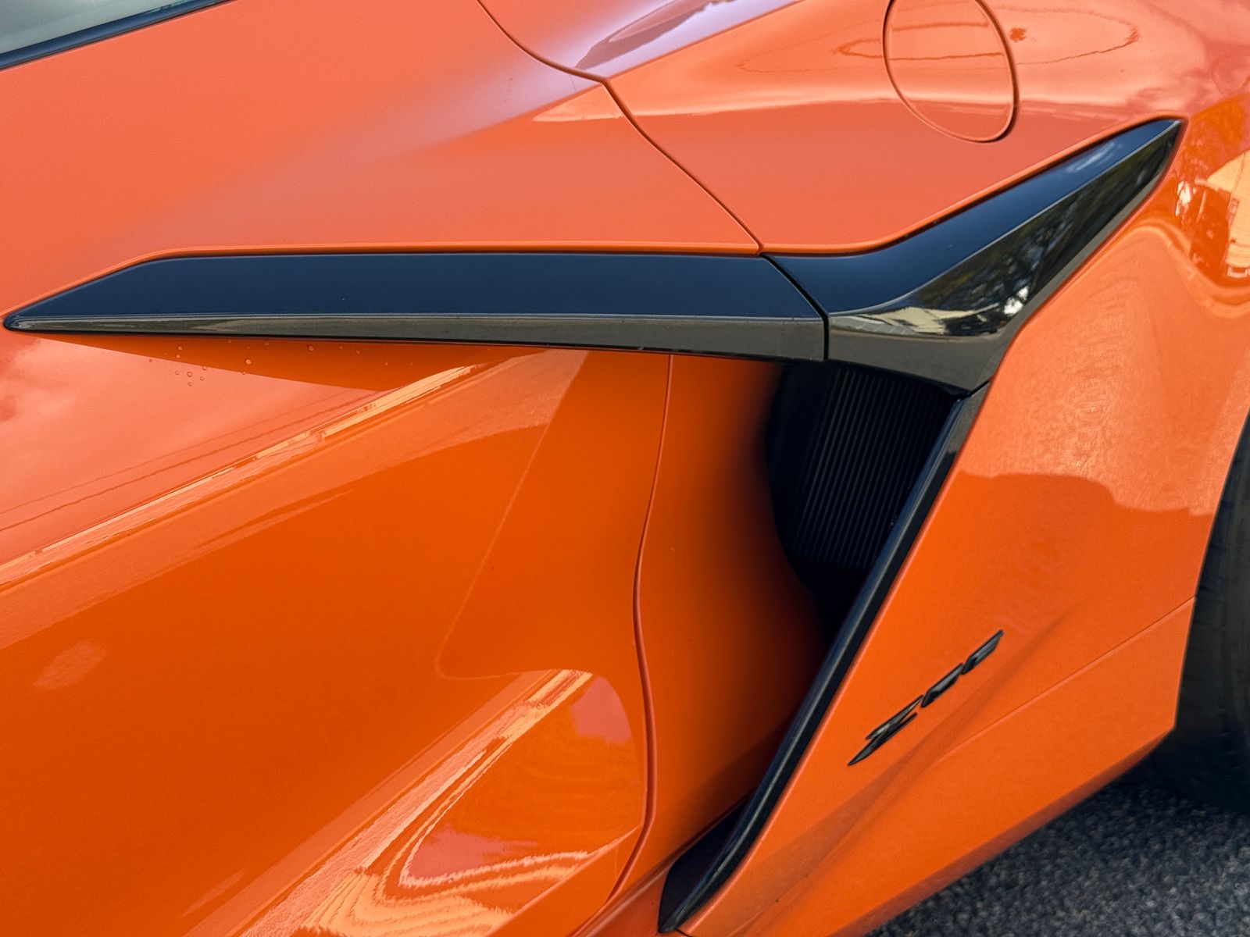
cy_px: 468
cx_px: 625
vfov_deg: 30.3
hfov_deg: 39.7
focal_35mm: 48
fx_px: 1733
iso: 80
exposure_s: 1/1027
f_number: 1.78
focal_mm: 6.76
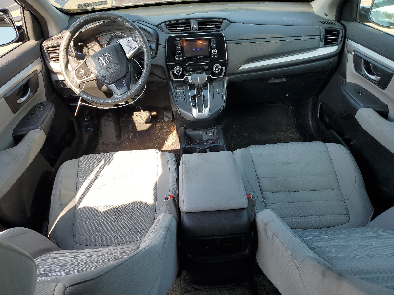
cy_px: 148
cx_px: 197
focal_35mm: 26
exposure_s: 1/323
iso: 50
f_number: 1.5
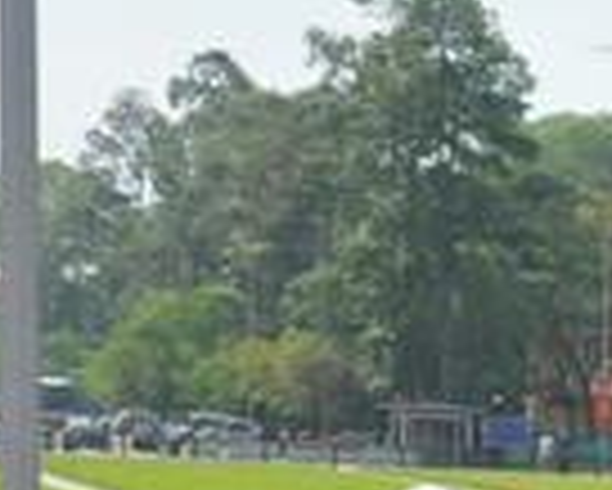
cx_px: 1672
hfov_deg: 3.1
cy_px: 796
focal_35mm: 623
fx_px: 11292
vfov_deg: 2.5
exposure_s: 1/1250
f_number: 9
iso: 400
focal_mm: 80
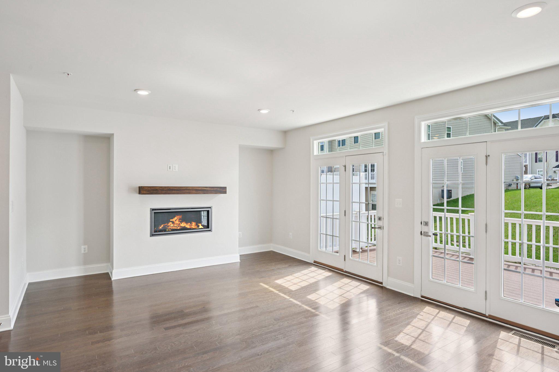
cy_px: 186
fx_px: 311
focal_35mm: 20
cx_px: 280
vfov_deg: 61.9
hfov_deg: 84.0
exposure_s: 1/25
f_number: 8
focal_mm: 20
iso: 100
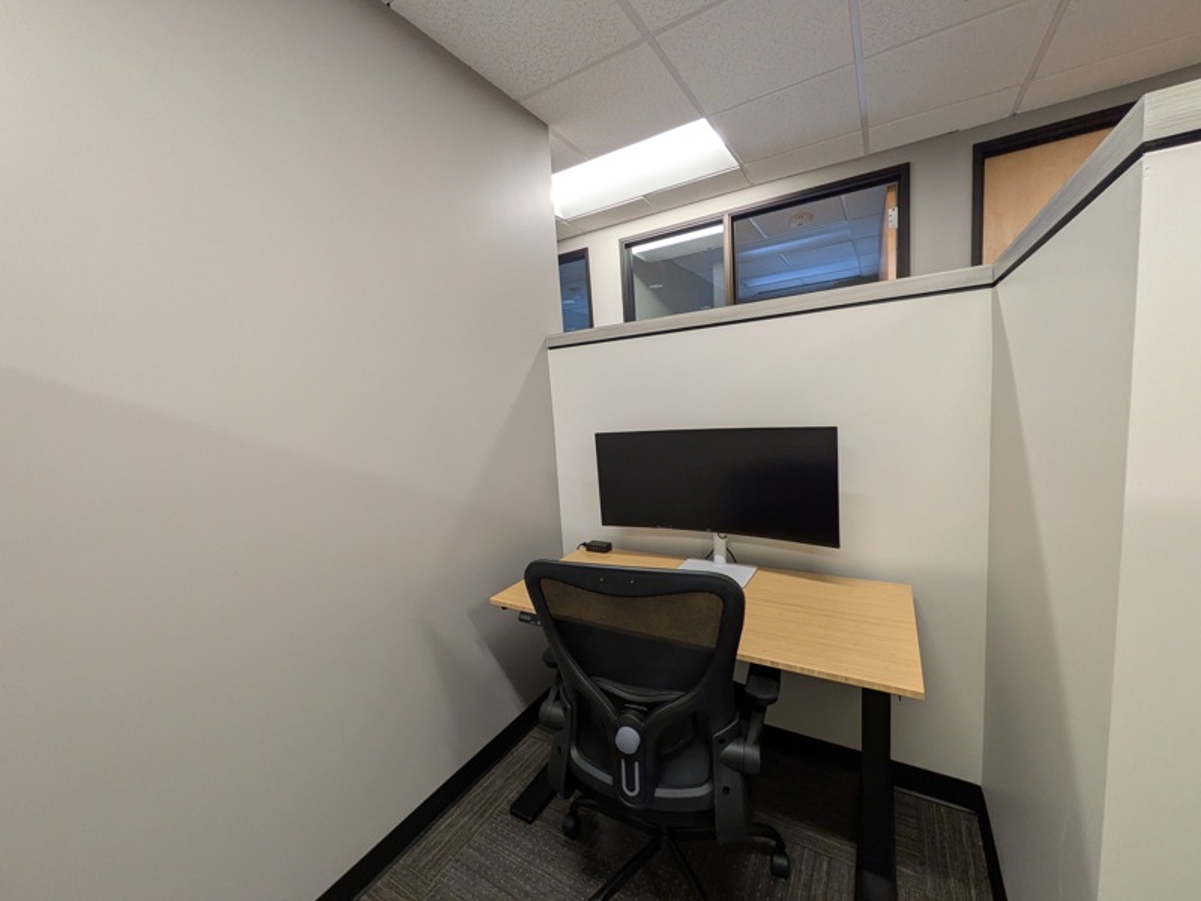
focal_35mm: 14
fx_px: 486
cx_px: 600
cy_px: 450
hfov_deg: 102.1
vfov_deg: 85.7
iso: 275
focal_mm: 1.83
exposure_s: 1/100
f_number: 2.2
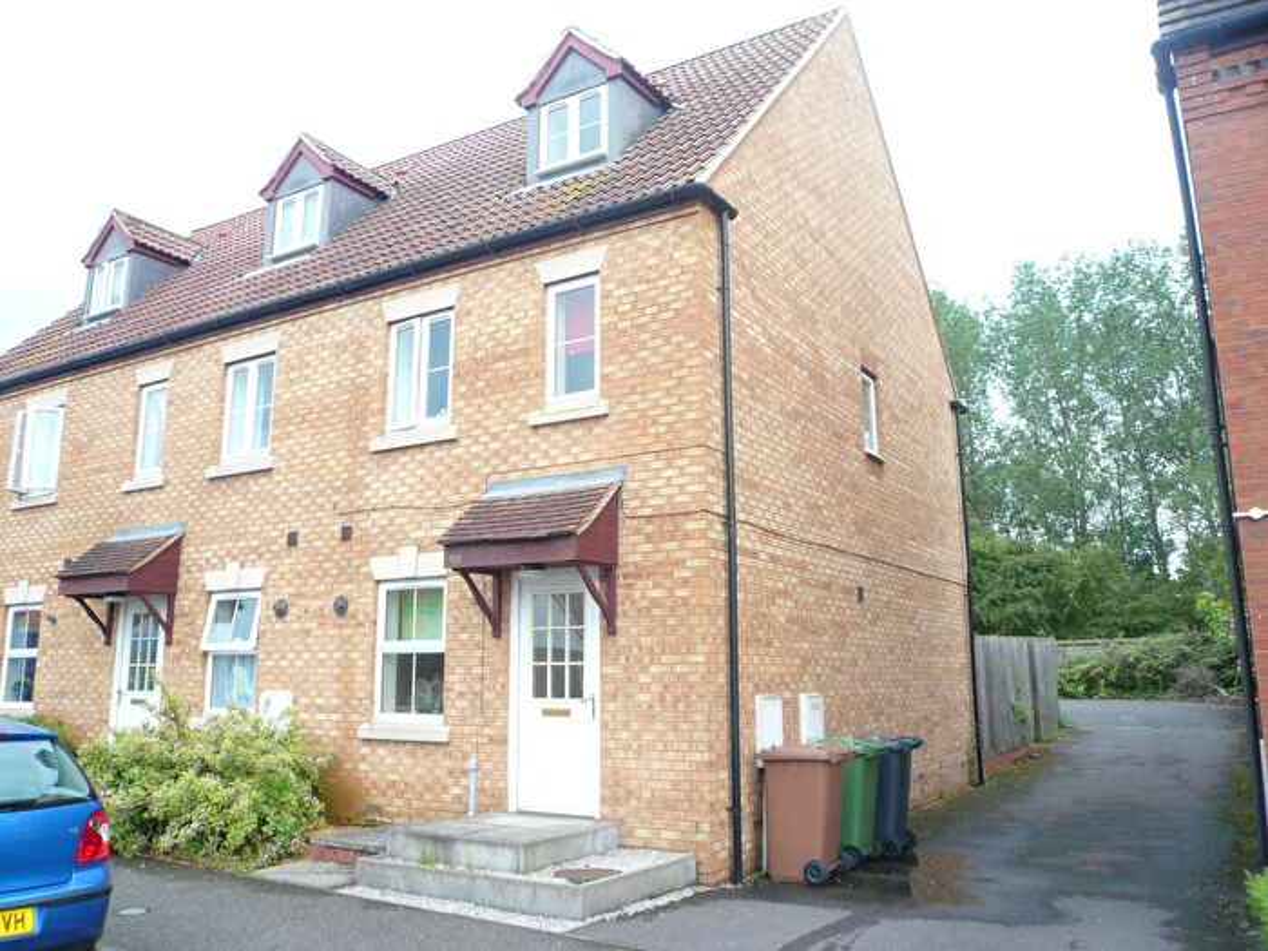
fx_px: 1026
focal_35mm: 28
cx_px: 634
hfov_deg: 63.4
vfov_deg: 49.7
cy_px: 476
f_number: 2.8
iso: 100
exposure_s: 1/160
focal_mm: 4.6
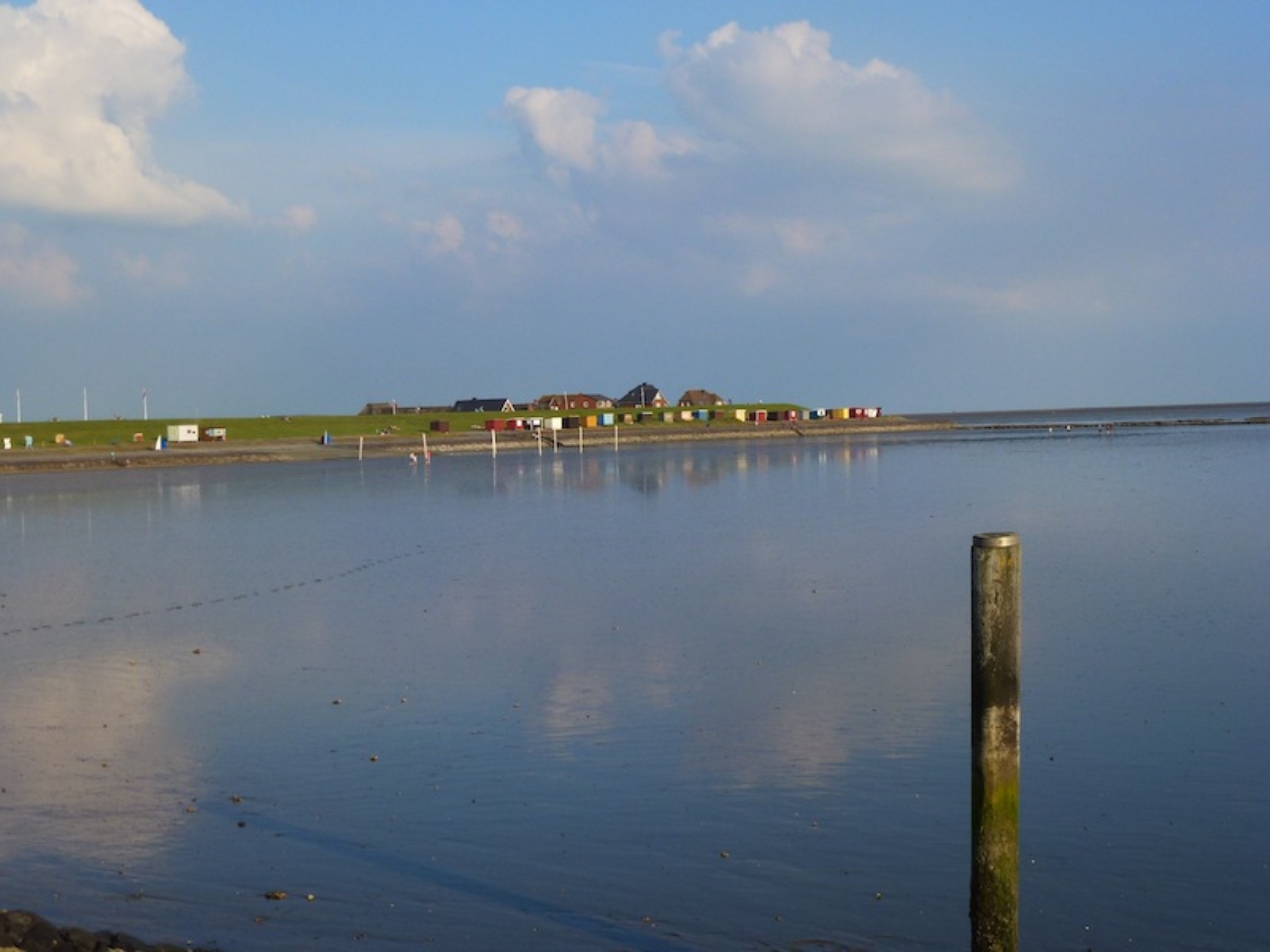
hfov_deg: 34.9
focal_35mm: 55
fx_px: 2018
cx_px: 635
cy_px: 476
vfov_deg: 26.6
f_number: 4.3
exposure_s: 1/640
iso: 100
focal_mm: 9.4
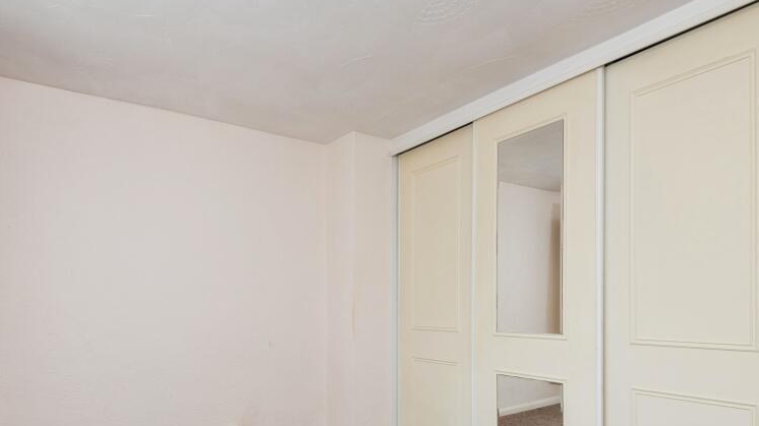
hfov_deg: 78.5
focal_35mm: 23
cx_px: 341
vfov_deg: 48.1
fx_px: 463
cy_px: 306
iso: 320
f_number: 8
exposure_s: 1/100
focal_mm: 16
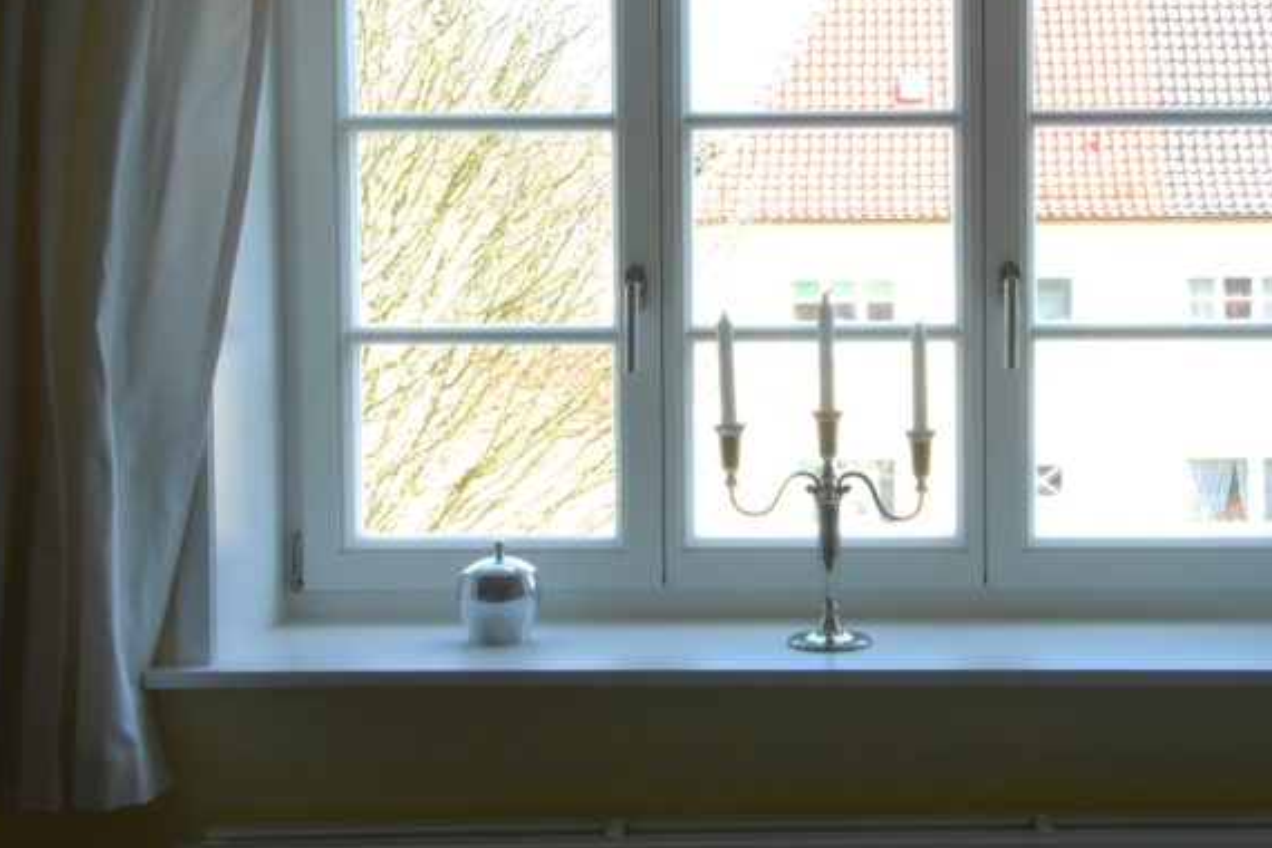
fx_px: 2073
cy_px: 299
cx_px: 826
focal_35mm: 59
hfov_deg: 33.9
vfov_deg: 23.0
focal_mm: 29
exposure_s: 1/1.5
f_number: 25
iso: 100
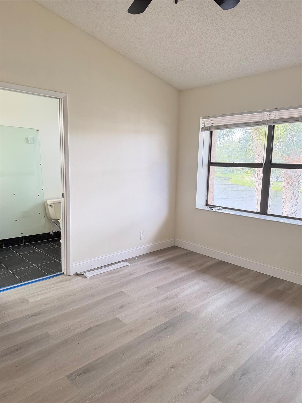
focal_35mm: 24
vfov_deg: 71.6
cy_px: 202
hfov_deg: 56.8
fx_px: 279
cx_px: 151
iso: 250
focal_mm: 6.76
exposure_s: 1/120
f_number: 1.78
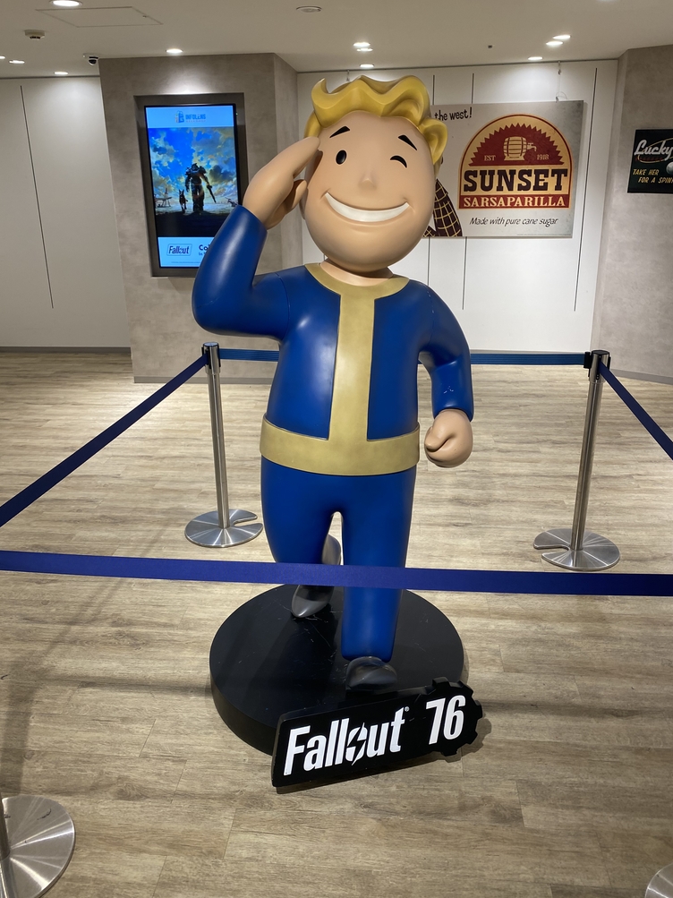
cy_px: 429
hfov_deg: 49.7
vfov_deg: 63.4
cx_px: 341
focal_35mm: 28
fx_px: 726
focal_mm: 4.25
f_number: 1.8
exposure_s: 1/122
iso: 64
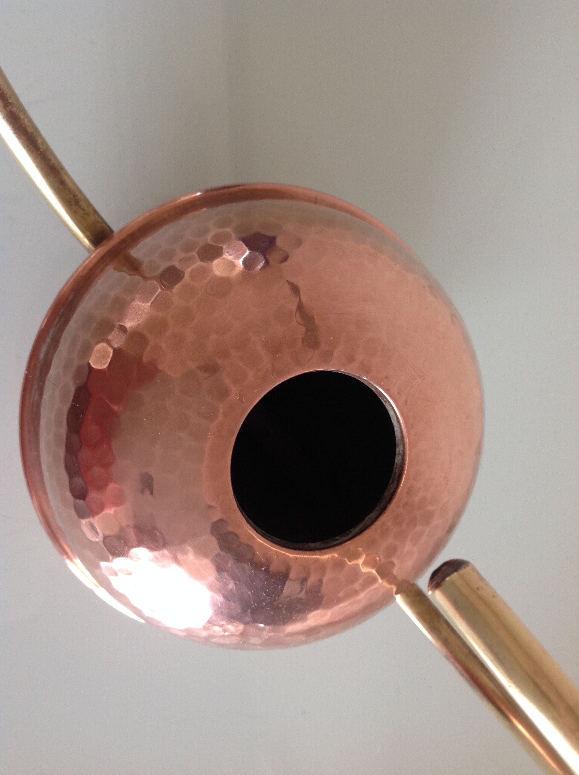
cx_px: 290
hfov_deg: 40.6
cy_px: 388
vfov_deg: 52.7
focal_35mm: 35
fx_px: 783
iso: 125
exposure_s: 1/15
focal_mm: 4.28
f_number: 2.4
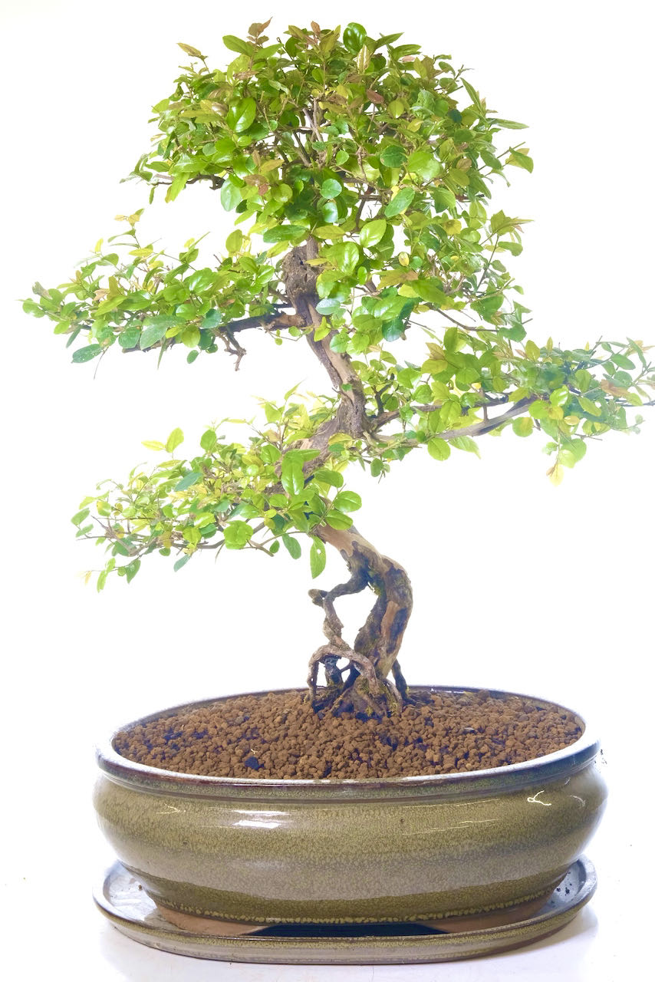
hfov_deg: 16.5
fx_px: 2264
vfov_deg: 24.5
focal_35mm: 83
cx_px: 328
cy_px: 491
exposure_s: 1/15
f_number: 13
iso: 2000
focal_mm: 55
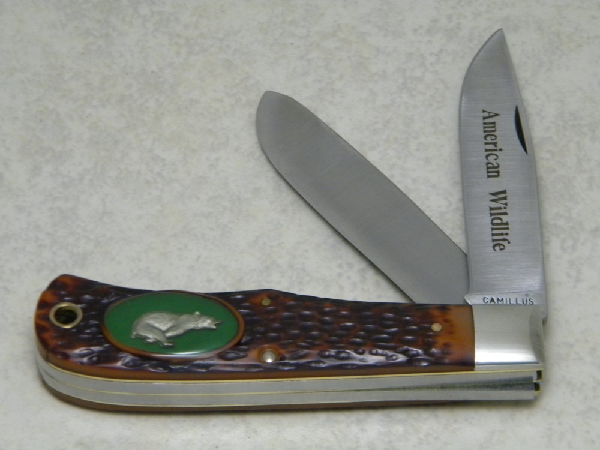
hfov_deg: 13.3
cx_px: 300
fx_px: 2565
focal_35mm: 148
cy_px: 225
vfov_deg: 10.0
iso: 400
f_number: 5
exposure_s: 1/17
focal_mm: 26.8
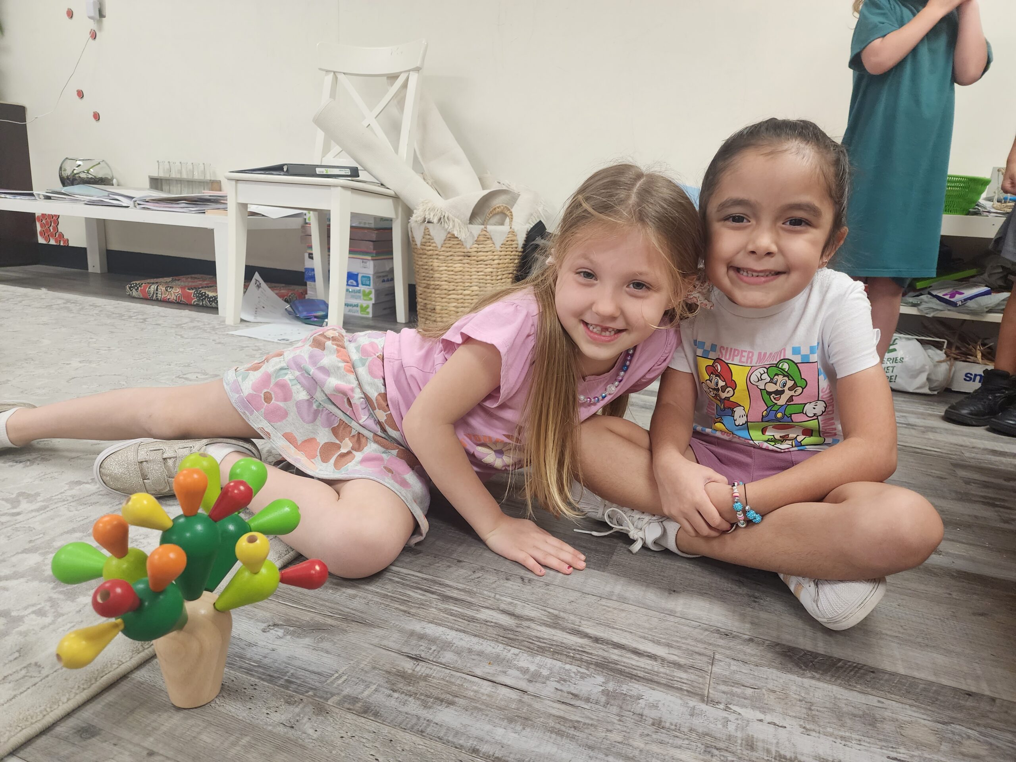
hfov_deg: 73.9
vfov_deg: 58.9
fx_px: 675
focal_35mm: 23
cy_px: 381
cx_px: 508
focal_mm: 6.4
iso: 320
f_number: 1.8
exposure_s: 1/120
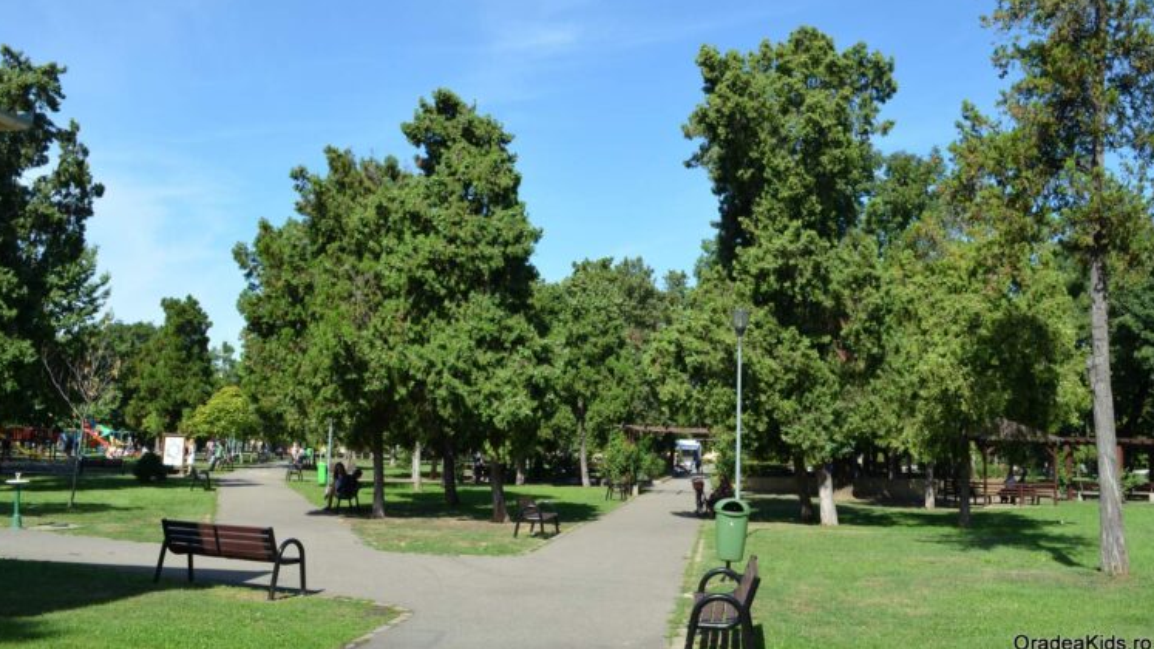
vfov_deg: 40.1
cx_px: 585
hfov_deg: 66.1
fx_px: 887
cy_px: 287
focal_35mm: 29
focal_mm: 18
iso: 160
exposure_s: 1/250
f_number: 8
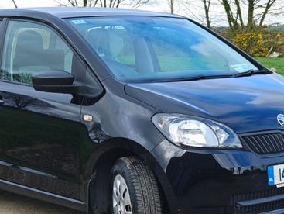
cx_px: 132
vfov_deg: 29.7
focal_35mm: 49
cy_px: 118
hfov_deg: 38.9
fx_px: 402
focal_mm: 8.67
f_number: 1.8
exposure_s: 1/200
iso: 64
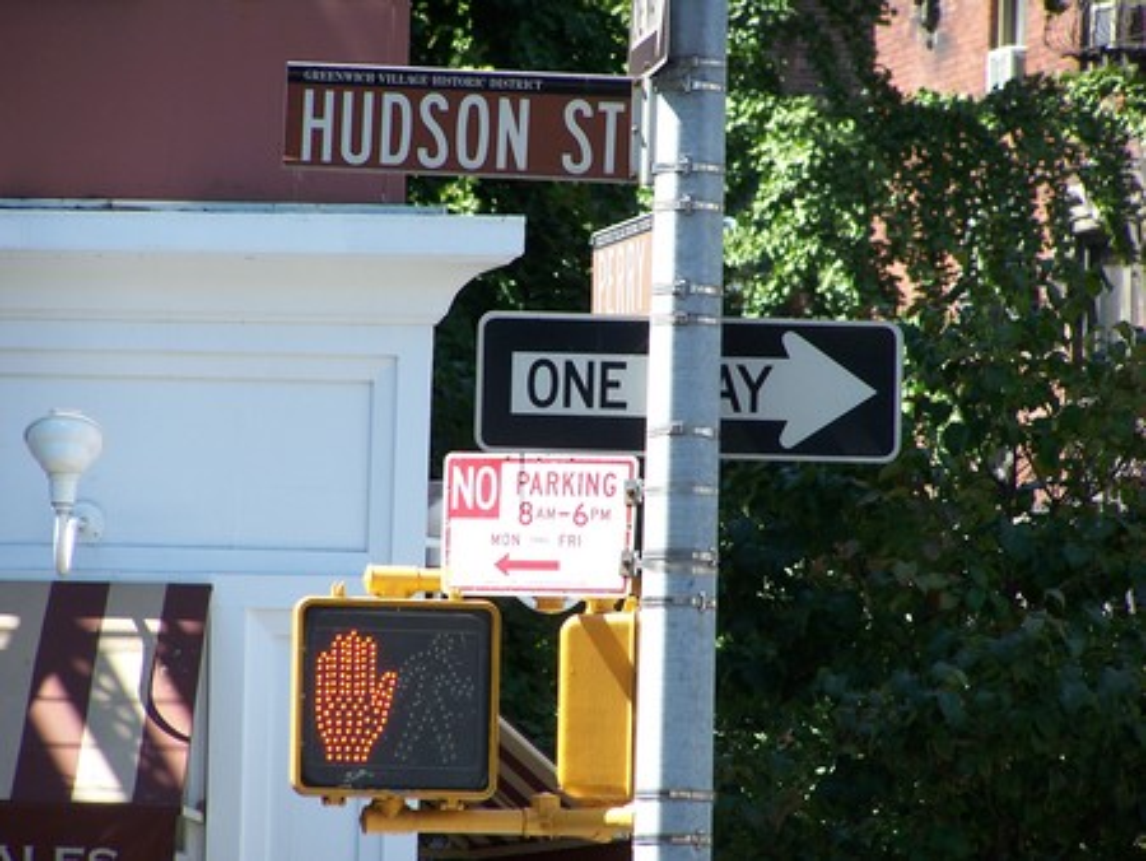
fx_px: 10500
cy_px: 430
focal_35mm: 317
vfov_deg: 4.7
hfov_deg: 6.2
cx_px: 573
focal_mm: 52.6
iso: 100
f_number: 3.6
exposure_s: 1/250
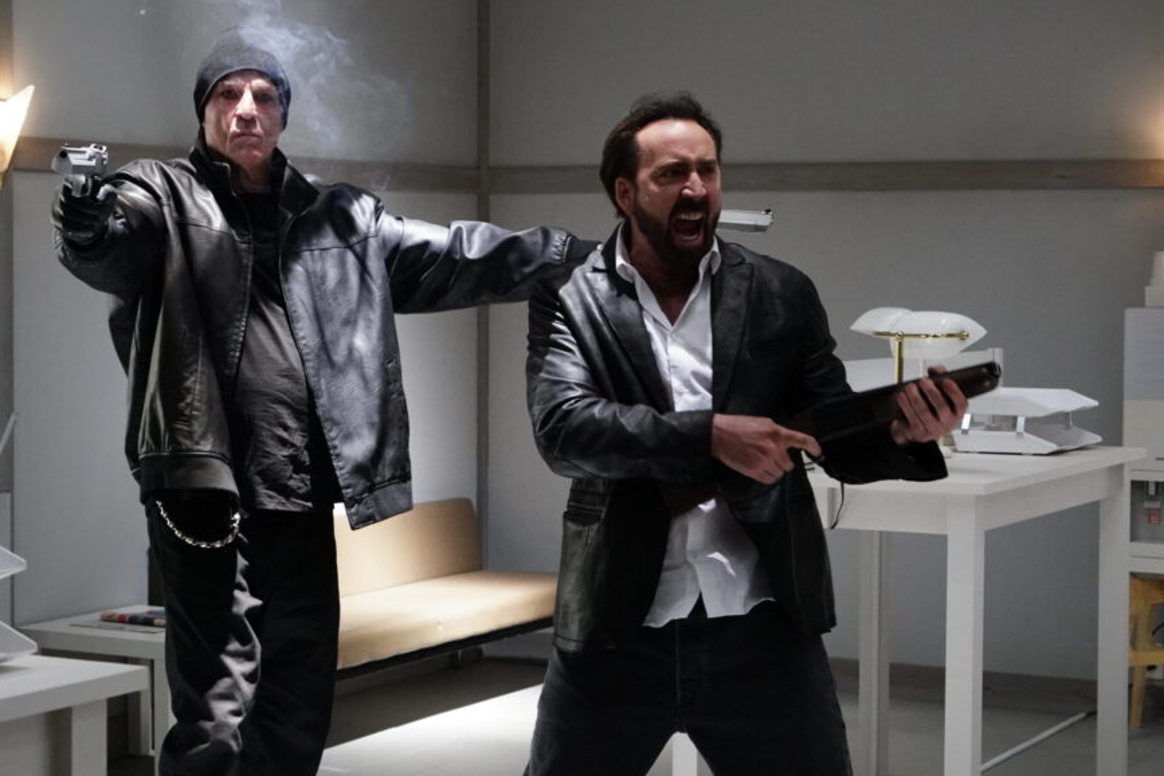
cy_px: 381
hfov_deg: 28.1
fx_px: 2328
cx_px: 573
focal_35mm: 72
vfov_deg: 18.9
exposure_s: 1/400
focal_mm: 52
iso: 8000
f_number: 7.1
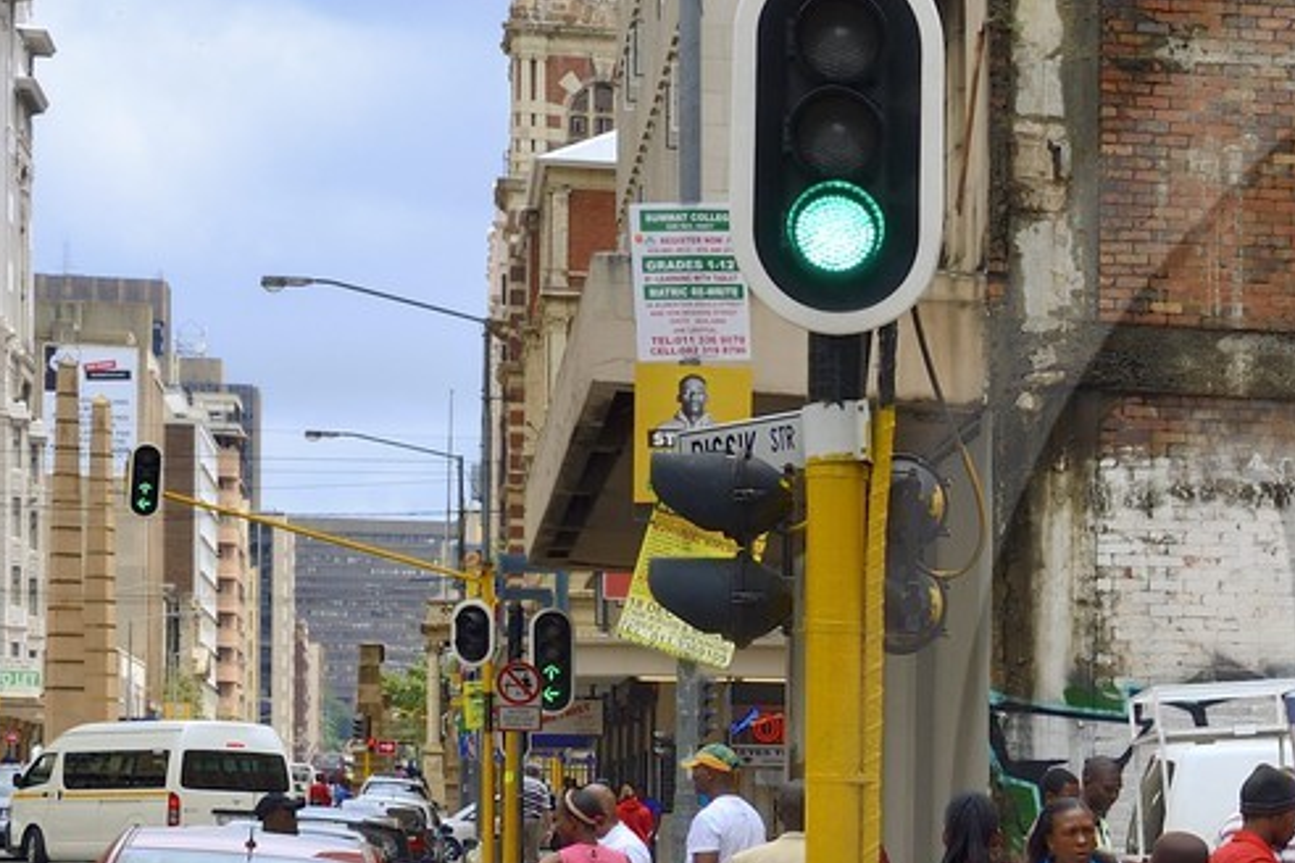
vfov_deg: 10.5
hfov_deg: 14.7
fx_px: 4676
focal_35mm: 130
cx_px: 1916
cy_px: 876
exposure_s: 1/200
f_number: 11
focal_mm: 40
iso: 200
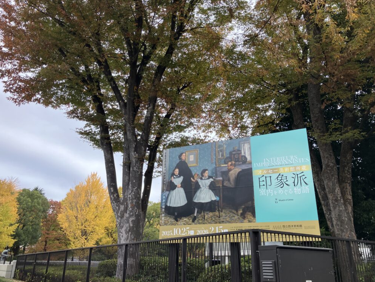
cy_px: 145
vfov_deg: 48.2
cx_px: 187
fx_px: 314
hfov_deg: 61.7
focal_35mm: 29
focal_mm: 3.99
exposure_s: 1/121
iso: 32
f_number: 1.8
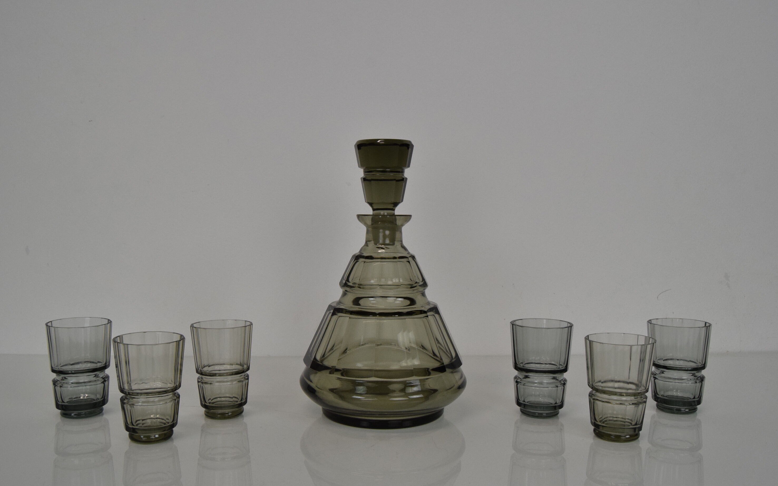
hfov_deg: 61.2
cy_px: 242
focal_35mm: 31
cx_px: 386
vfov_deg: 40.6
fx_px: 657
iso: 1600
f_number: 9
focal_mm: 20
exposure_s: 1/320
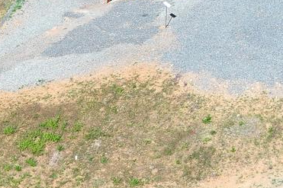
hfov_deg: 12.7
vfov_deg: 8.6
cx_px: -8
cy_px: 122
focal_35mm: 160
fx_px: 1257
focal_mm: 10.57
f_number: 2.8
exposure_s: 1/714
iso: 100
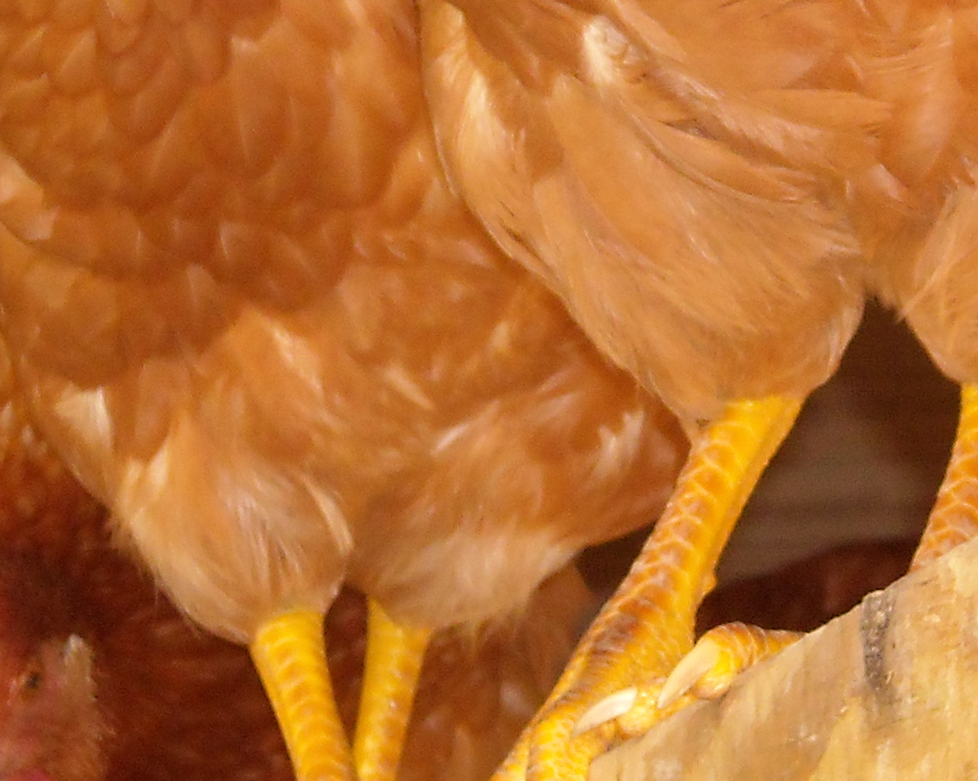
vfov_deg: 6.0
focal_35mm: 257
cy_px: -157
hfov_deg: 7.5
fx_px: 7437
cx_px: 517
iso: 200
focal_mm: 15.32
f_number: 4.4
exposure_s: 1/125
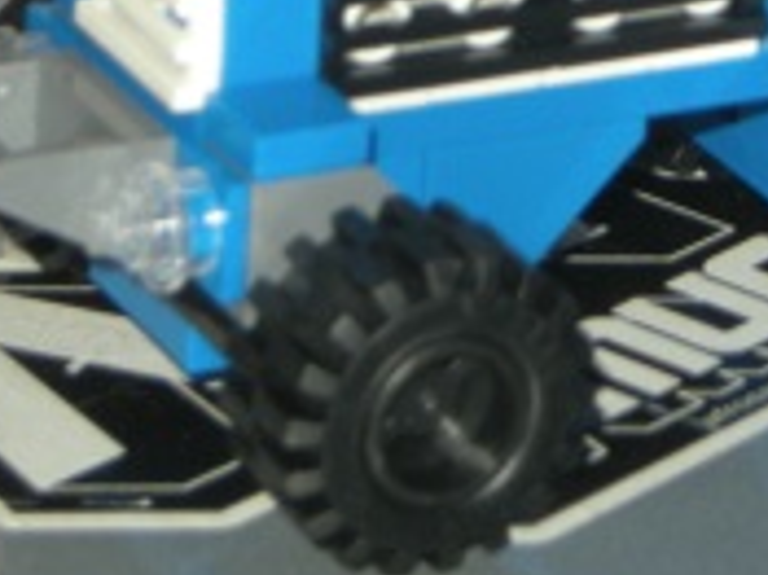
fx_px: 6341
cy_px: -228
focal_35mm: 286
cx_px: 799
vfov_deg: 5.2
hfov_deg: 6.9
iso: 64
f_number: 5.6
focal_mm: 17
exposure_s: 1/120
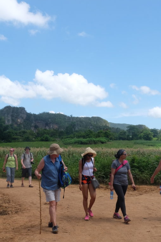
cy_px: 122
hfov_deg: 25.9
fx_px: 349
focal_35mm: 52
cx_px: 99
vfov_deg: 38.2
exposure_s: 1/400
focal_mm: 22.4
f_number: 13
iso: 800
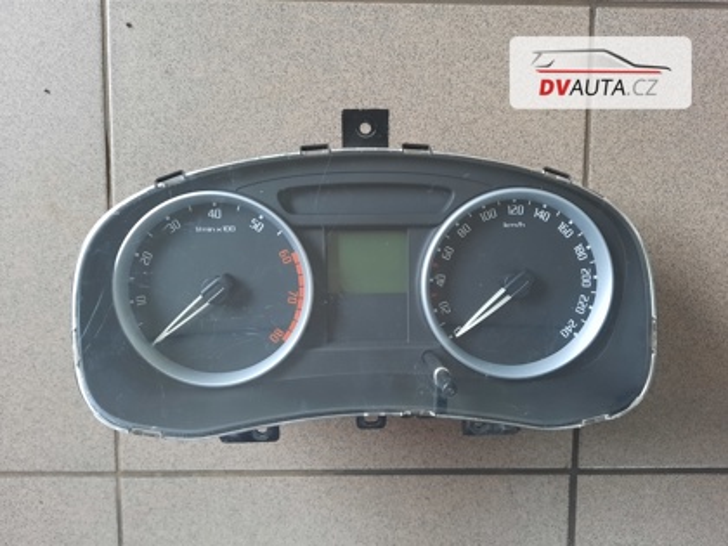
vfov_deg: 54.9
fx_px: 526
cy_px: 273
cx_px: 364
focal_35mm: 25
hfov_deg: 69.4
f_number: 2
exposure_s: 1/33
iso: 320
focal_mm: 4.6
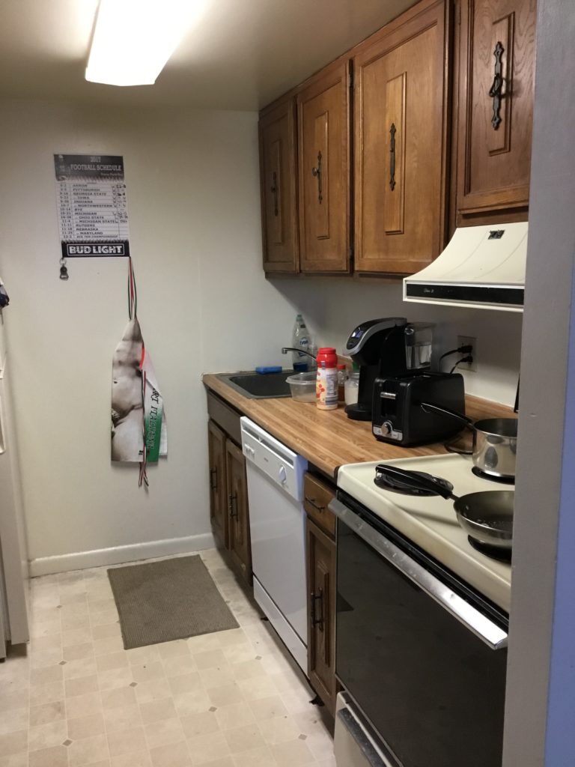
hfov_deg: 45.4
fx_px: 687
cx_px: 288
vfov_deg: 58.4
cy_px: 384
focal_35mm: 31
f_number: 2.4
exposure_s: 1/30
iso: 160
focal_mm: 3.3
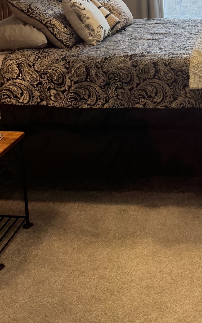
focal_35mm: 48
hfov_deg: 25.5
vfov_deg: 39.5
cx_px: 203
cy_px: 47
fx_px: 423
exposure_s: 1/120
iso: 80
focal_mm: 6.76
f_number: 1.78
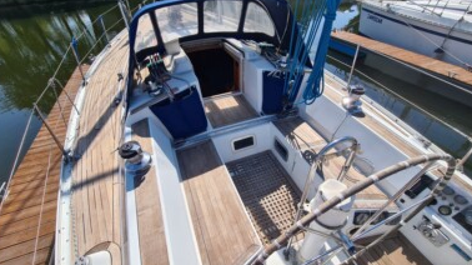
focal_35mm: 15
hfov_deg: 103.0
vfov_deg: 70.3
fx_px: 188
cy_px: 142
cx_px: 235
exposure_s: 1/1844
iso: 50
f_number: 2.2
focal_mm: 2.2
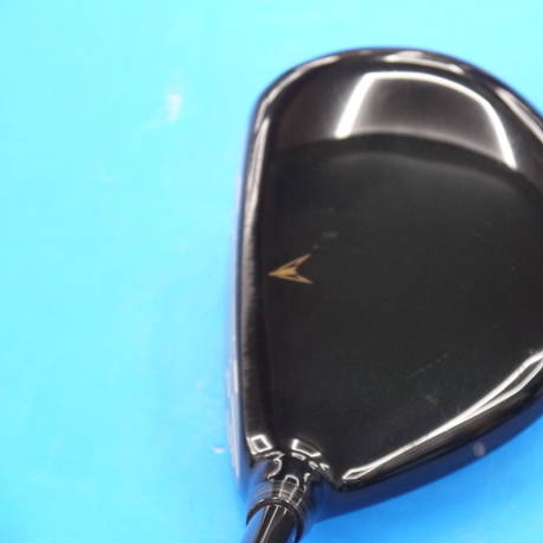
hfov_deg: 16.7
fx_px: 1846
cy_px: 274
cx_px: 370
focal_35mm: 104
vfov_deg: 16.7
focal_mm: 42
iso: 800
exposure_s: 1/50
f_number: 5.6
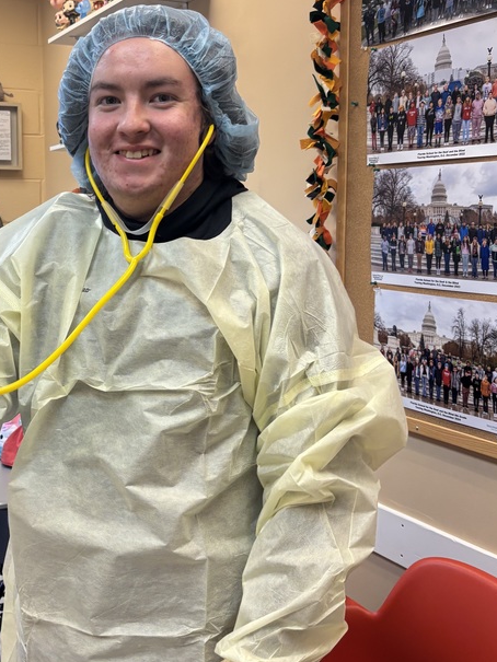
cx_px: 126
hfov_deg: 32.3
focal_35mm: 44
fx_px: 842
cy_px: 306
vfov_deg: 42.9
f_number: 1.6
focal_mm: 5.96
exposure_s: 1/120
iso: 125
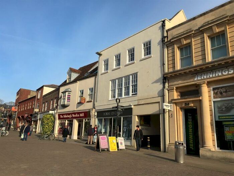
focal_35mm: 29
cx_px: 117
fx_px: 196
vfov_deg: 48.2
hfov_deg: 61.7
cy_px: 88
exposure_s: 1/1115
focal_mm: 4.15
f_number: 2.2
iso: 25
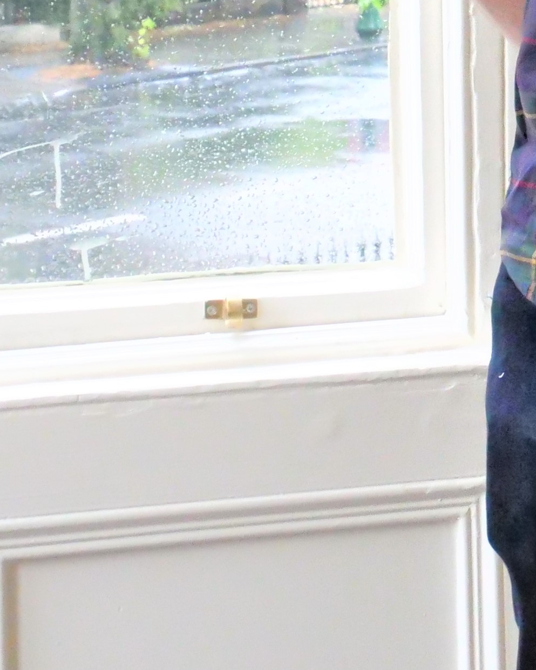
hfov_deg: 9.2
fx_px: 3233
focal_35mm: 163
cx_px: 799
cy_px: -329
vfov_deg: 11.4
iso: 3200
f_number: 8
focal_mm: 20
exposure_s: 1/60
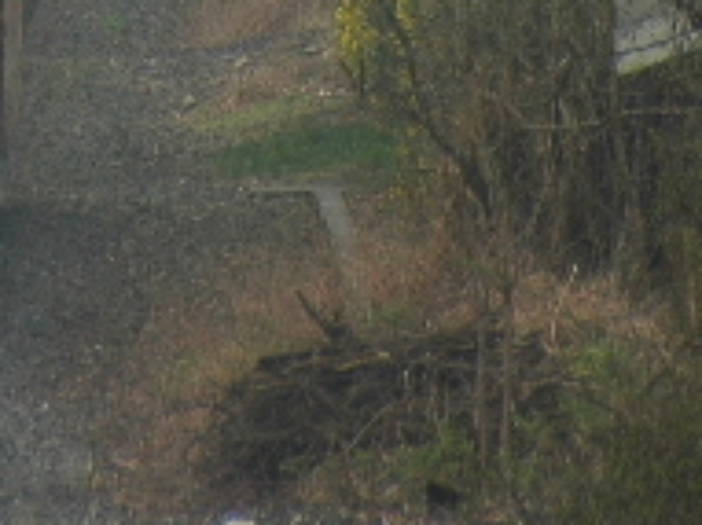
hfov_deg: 1.3
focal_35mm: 1512
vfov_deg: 1.0
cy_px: -538
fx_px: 30644
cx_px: 107
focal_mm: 200
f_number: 5.6
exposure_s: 1/400
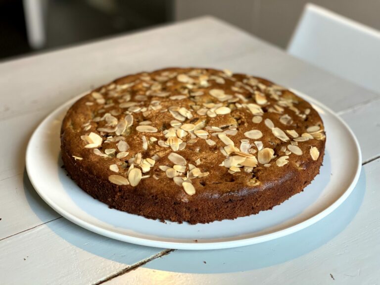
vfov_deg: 28.0
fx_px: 571
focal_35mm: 52
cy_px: 142
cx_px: 190
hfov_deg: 36.8
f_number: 2
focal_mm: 6
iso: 160
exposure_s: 1/100
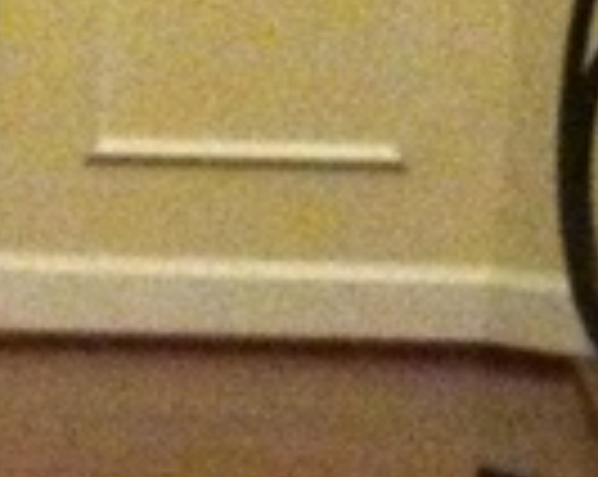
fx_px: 4153
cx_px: -301
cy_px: 1665
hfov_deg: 8.1
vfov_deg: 5.9
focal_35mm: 235
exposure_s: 1/15
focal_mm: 3.85
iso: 1000
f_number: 2.8
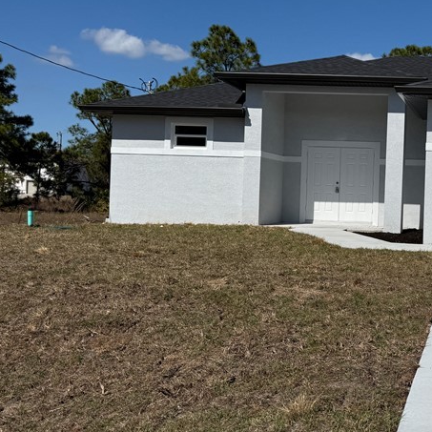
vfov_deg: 35.3
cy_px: 188
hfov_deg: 32.8
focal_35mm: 48
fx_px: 678
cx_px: 422
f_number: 1.78
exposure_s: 1/14286
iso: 80
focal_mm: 6.76
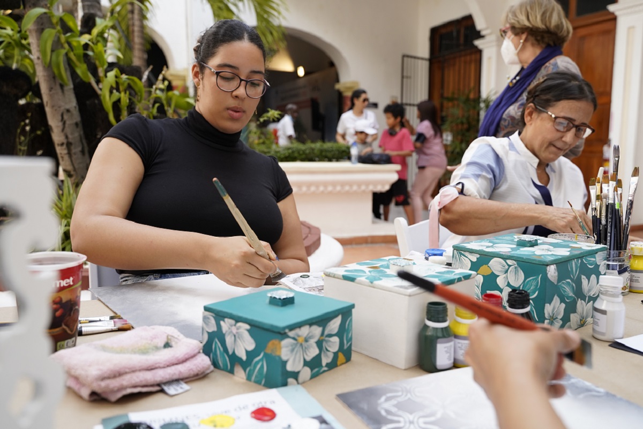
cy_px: 214
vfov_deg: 43.6
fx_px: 536
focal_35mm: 30
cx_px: 322
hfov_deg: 61.9
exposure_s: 1/1000
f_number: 4
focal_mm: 30
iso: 1000
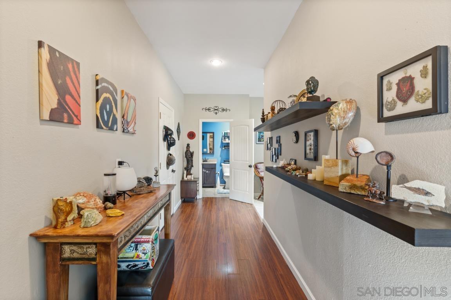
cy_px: 150
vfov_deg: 70.4
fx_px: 213
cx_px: 226
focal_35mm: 17
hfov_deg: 93.3
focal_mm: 17
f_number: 8
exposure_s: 5
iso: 80
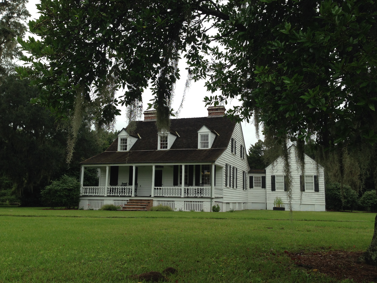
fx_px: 370
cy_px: 141
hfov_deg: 54.0
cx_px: 192
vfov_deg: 41.8
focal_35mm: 34
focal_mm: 4.12
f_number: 2.4
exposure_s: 1/437
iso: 50
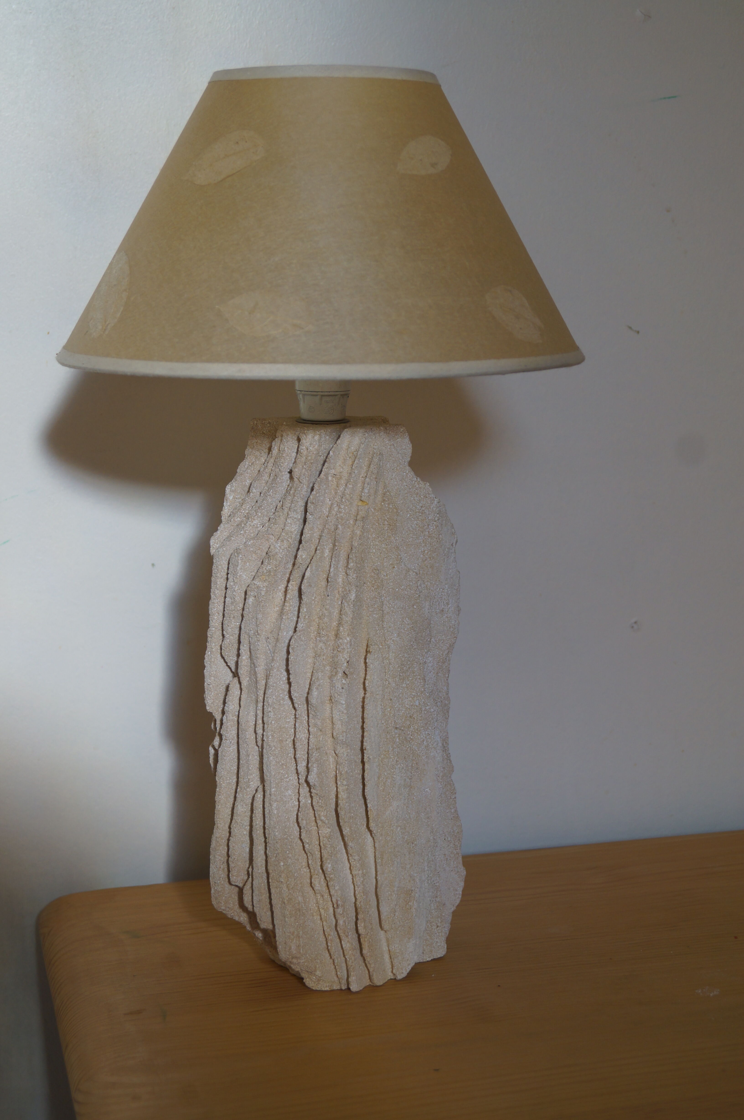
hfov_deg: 22.6
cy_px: 560
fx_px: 1864
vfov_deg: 33.4
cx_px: 372
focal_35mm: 60
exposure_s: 1/80
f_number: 5
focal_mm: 40
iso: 250
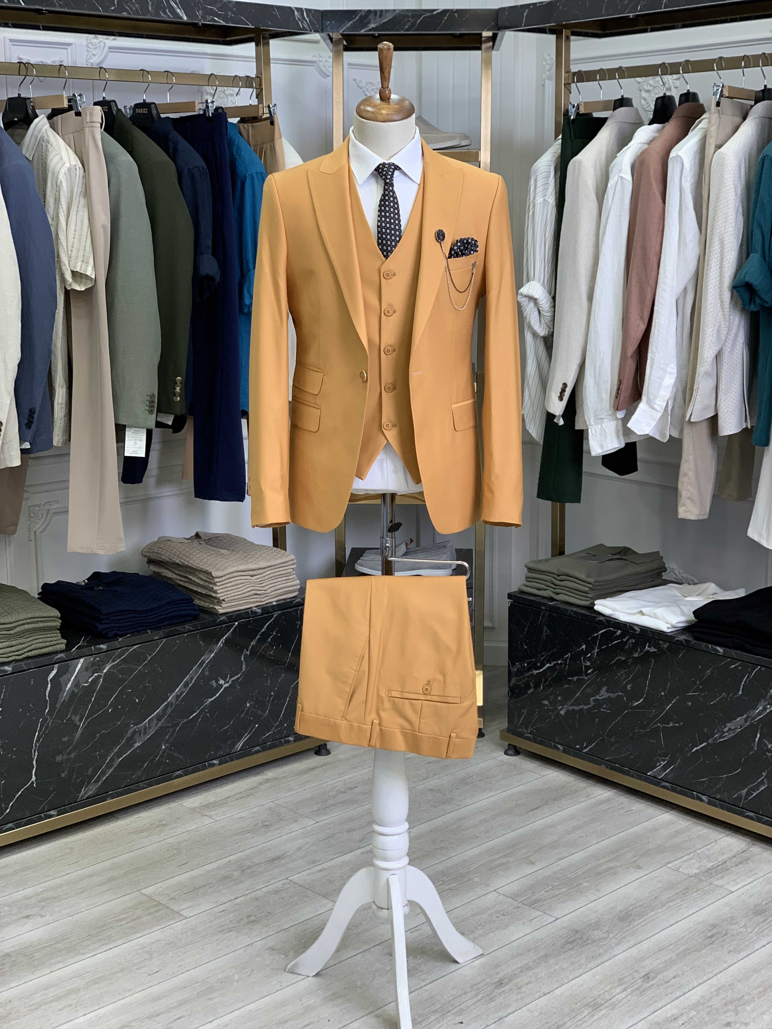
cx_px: 386
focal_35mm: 52
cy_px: 514
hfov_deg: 28.0
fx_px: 1546
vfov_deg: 36.8
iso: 100
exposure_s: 1/122
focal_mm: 6
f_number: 2.4
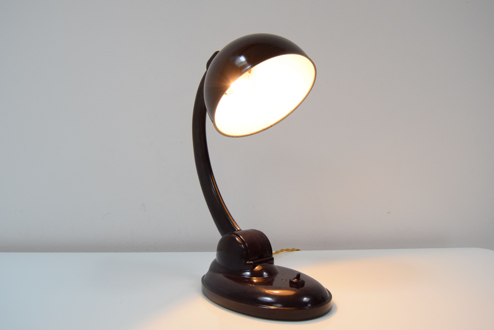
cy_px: 165
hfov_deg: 57.2
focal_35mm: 33
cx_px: 247
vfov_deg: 40.0
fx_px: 453
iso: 1600
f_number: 5
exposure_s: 1/100
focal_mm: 22
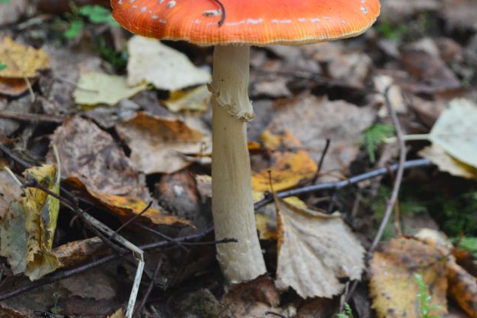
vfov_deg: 11.7
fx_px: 1550
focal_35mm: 117
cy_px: 123
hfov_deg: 17.5
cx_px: 220
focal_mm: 48
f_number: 5.3
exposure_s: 1/60
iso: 800
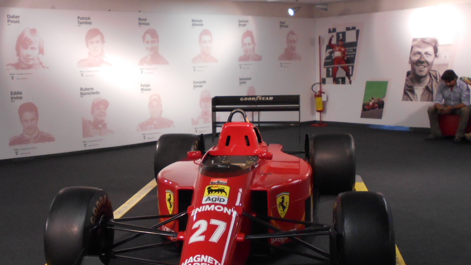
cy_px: 120
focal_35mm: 46
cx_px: 170
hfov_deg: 44.1
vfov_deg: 26.0
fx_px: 574
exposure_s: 1/30
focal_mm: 4.6
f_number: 3.2
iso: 200
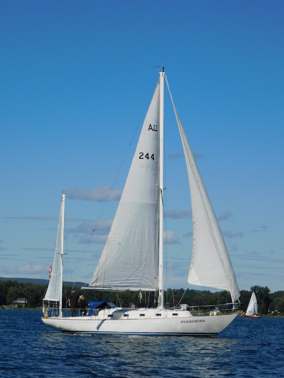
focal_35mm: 135
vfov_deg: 14.6
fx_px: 1476
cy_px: 189
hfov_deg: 11.0
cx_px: 142
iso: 125
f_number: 10
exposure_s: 1/500
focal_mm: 23.7
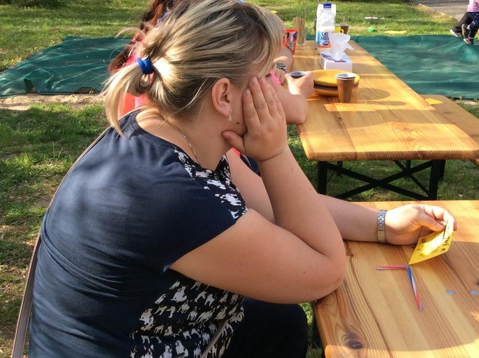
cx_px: 221
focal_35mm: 48
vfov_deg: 30.2
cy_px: 160
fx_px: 663
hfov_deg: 39.7
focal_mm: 3.3
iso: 32
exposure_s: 1/307
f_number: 2.4
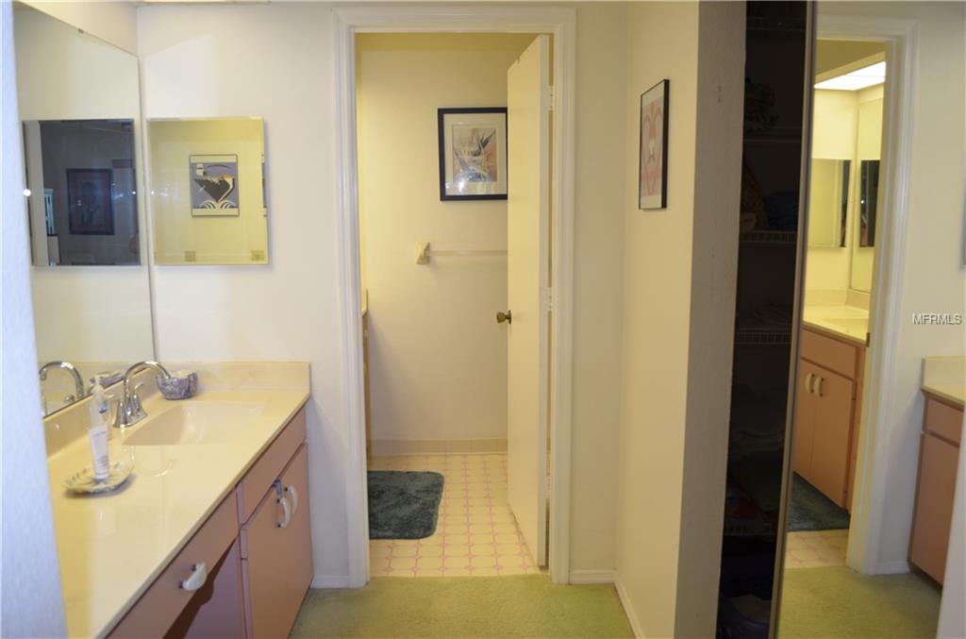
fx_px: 723
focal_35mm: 27
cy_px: 320
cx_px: 483
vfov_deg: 47.7
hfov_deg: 67.5
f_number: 4
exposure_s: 1/30
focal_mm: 18
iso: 220
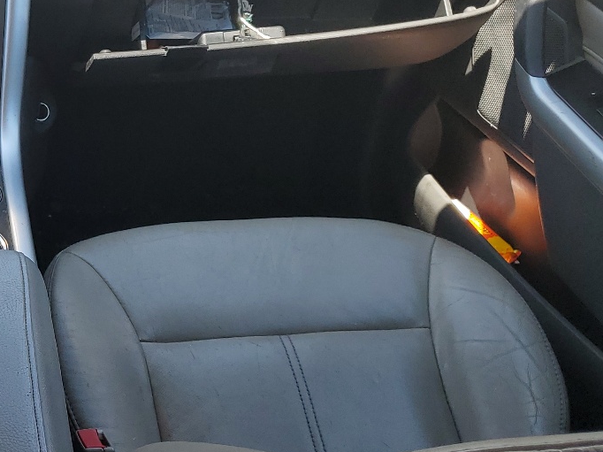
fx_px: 1062
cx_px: -90
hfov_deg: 28.3
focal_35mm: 61
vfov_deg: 24.0
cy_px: 201
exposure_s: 1/526
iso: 50
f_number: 1.5
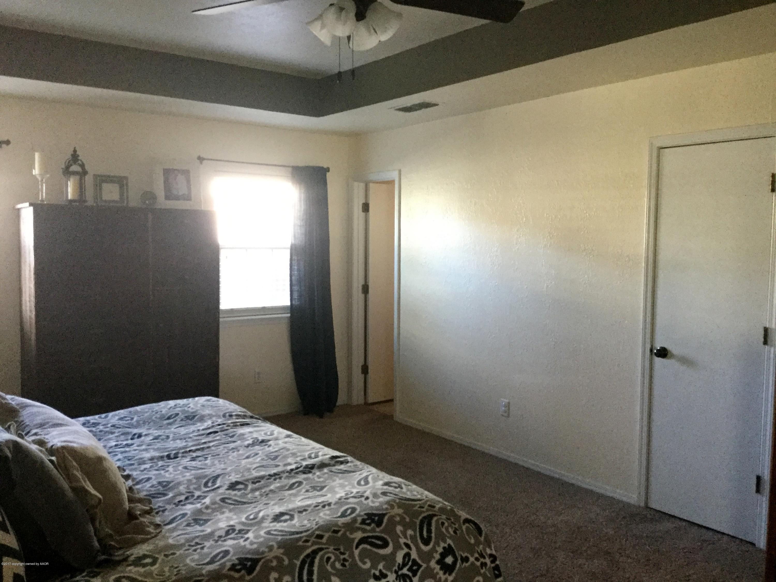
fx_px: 695
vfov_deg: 45.4
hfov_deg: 58.4
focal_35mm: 31
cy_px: 291
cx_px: 388
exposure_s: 1/17
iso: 200
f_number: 2.4
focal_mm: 3.3
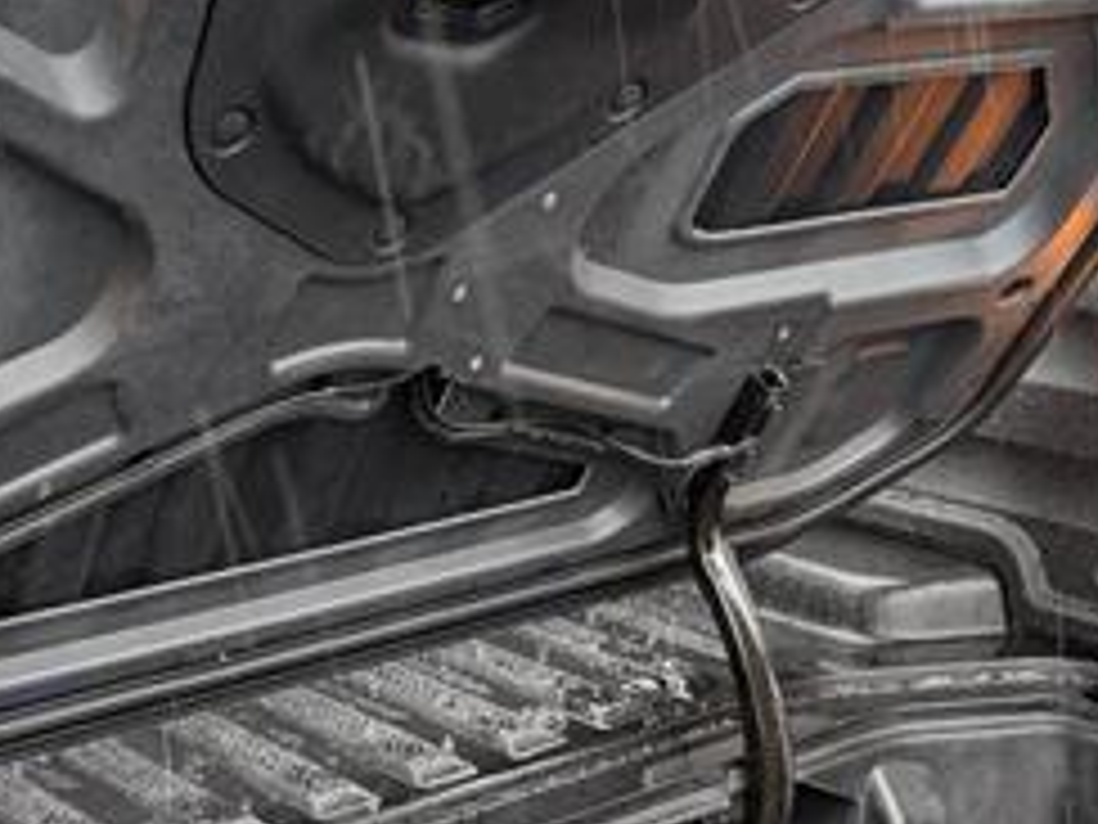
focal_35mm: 63
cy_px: 986
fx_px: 1998
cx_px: 405
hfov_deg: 30.6
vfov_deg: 21.6
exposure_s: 1/127
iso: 373
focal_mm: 6.9
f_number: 1.68
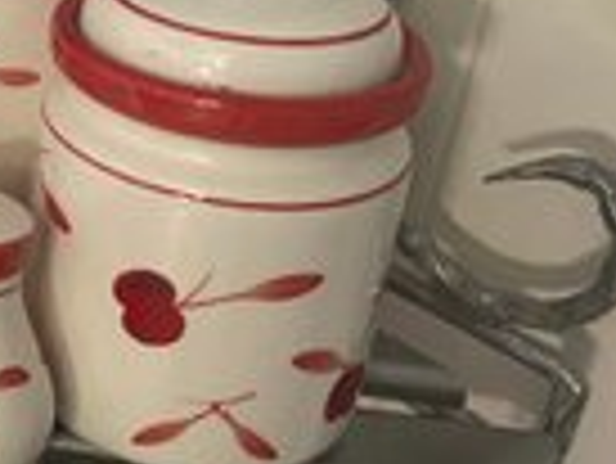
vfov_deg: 22.5
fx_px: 1158
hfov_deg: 26.5
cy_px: 151
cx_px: -124
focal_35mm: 65
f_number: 1.8
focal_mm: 4.25
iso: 640
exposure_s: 1/30
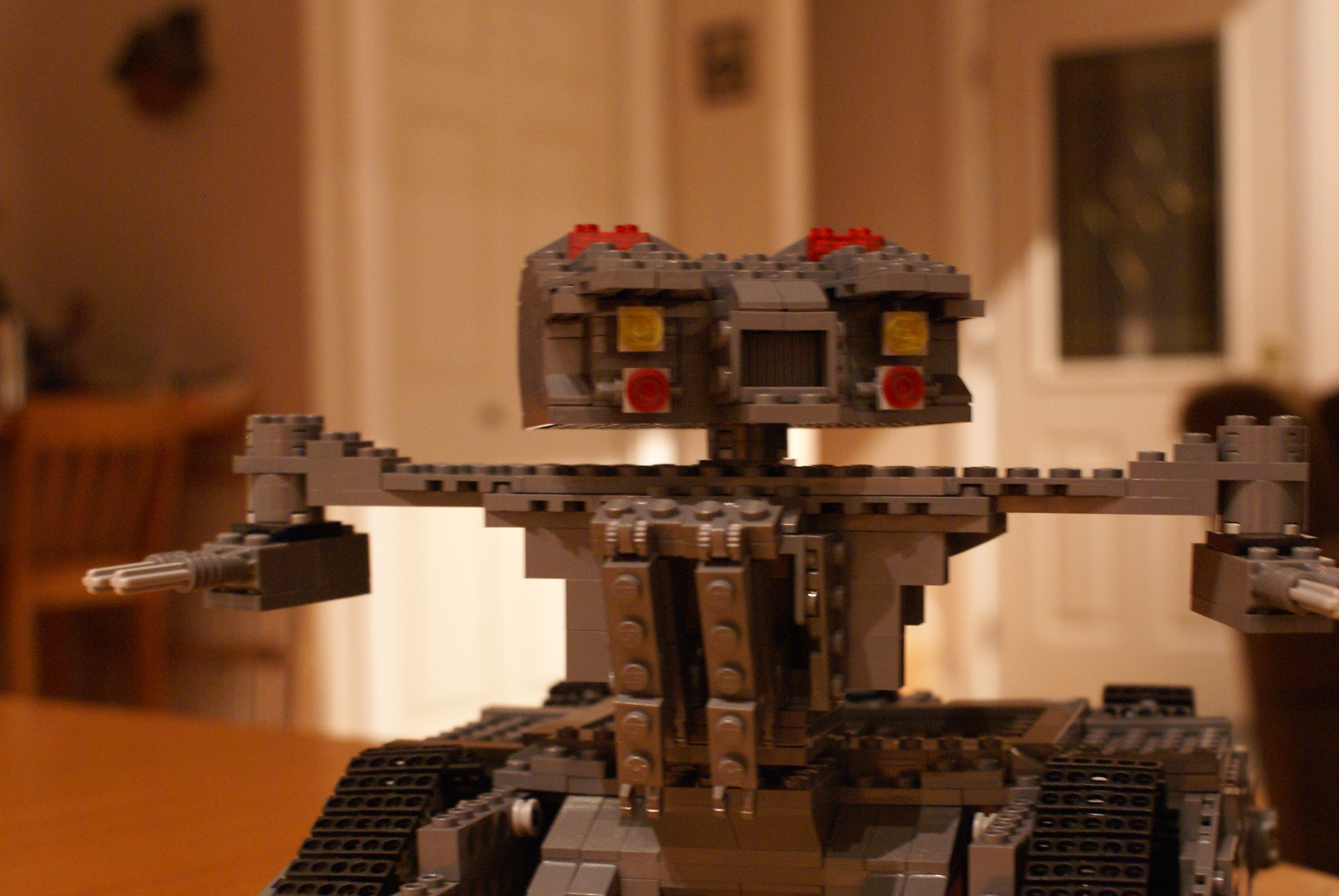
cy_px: 498
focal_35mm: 56
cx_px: 750
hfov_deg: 35.6
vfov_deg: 24.2
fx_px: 2086
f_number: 5
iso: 800
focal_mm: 30
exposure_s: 1/4
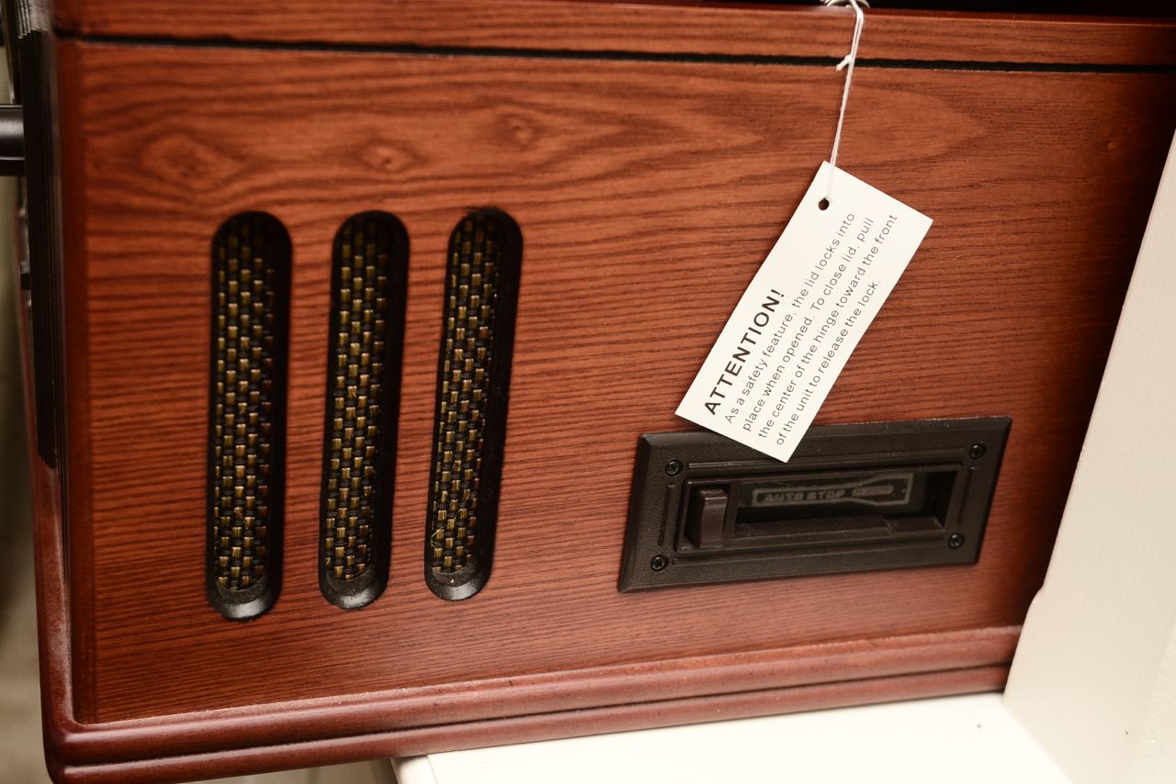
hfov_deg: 39.6
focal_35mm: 50
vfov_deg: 27.0
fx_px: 1634
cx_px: 588
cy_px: 392
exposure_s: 1/80
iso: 2000
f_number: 8
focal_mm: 50
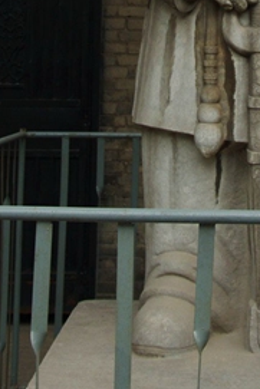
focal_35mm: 108
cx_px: 238
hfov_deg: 12.6
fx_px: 1168
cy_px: -55
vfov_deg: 18.1
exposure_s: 1/90
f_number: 6.7
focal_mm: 26
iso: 200
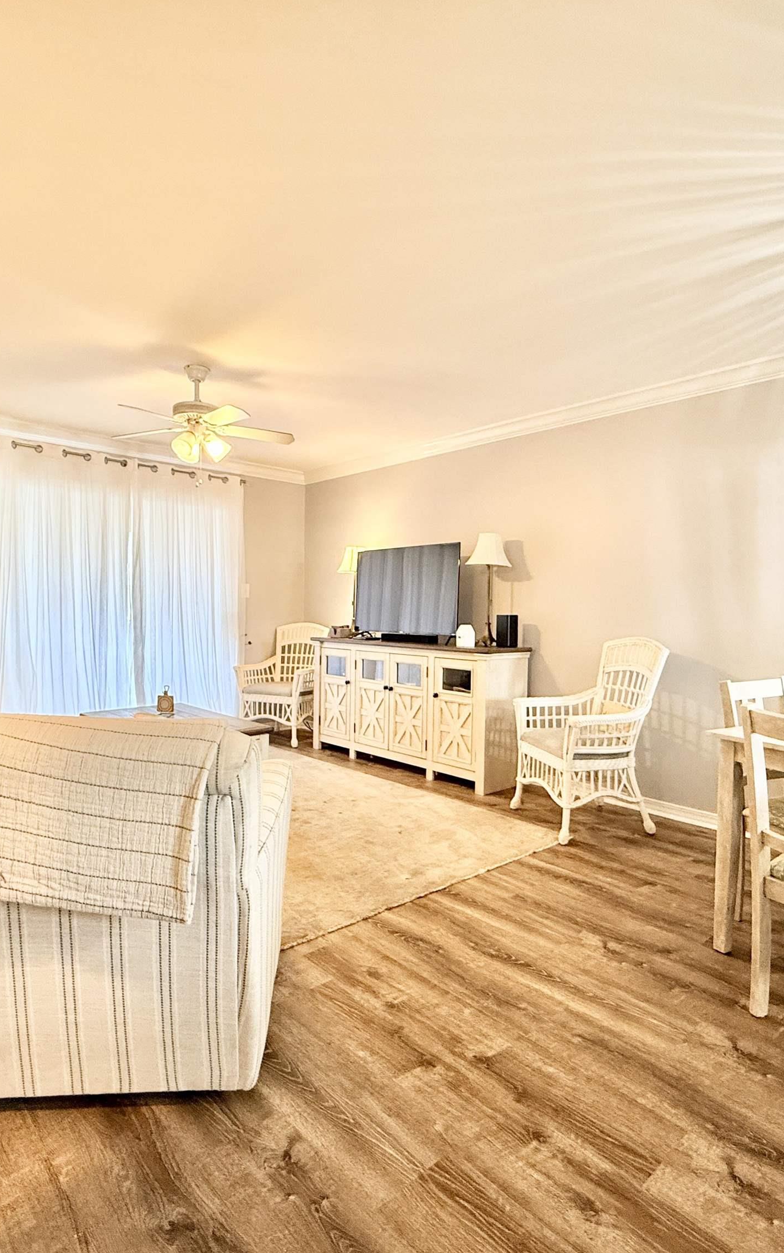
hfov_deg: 59.7
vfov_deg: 85.1
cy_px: 629
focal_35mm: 20
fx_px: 684
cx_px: 398
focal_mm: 2.22
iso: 250
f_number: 2.2
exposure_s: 1/60
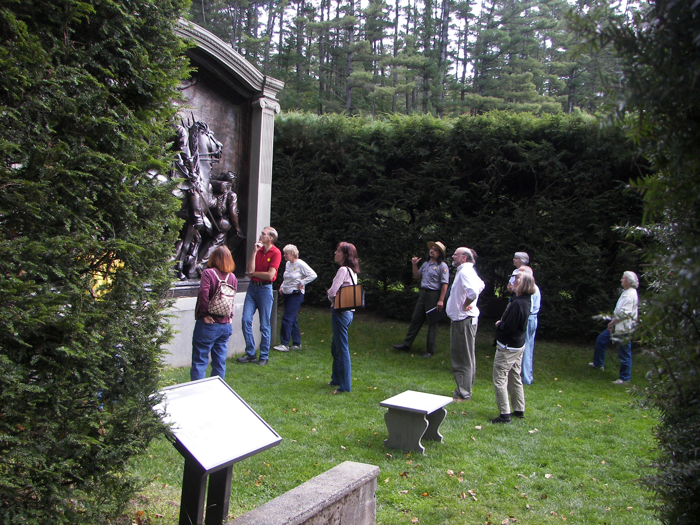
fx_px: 748
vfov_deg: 38.7
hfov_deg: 50.1
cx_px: 350
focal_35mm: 37
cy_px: 262
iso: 64
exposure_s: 1/160
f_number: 2.8
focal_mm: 6.1
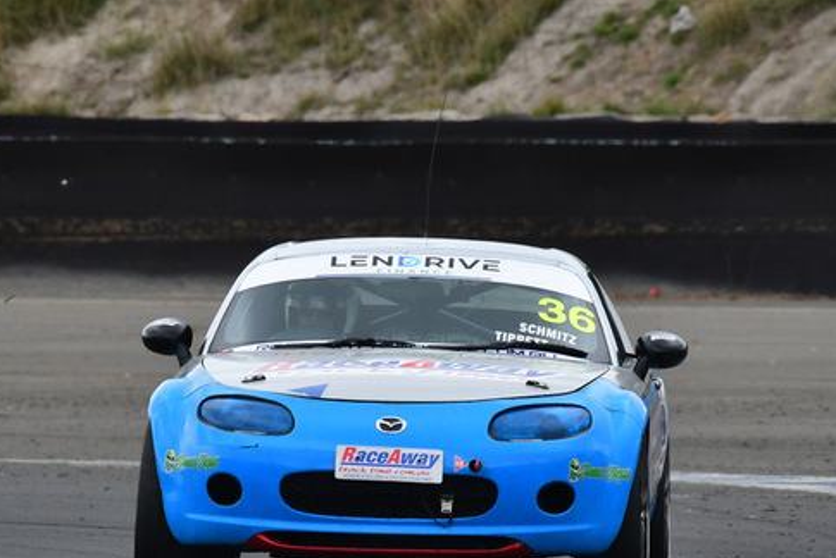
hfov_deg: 1.7
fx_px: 28742
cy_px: 320
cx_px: 374
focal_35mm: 1237
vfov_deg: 1.1
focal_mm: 500
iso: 1000
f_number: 11
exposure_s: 1/640
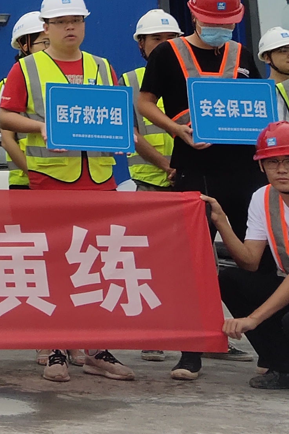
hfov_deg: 10.8
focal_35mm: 110
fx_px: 1325
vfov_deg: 18.1
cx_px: -376
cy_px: 3
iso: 50
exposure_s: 1/834
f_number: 1.8
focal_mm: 4.27
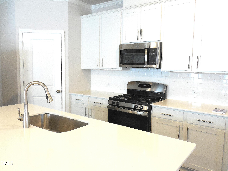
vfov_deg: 49.7
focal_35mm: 28
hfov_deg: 63.4
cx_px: 114
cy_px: 86
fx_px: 184
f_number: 3.5
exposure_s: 1/30
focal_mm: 5
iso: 320
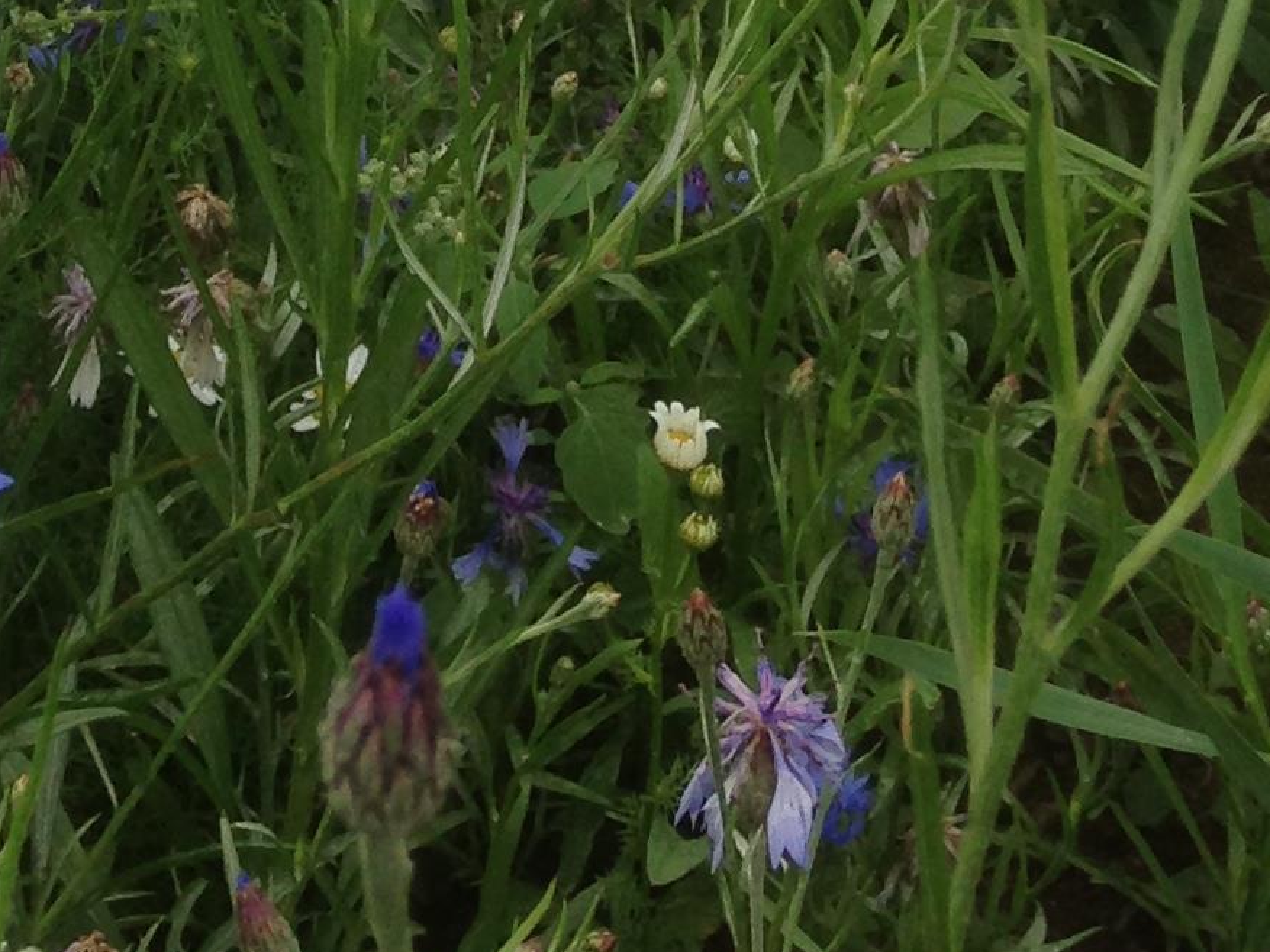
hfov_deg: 16.0
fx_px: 4513
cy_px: -1371
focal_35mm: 123
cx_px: 377
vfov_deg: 10.3
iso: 50
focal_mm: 4.12
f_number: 2.4
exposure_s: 1/542
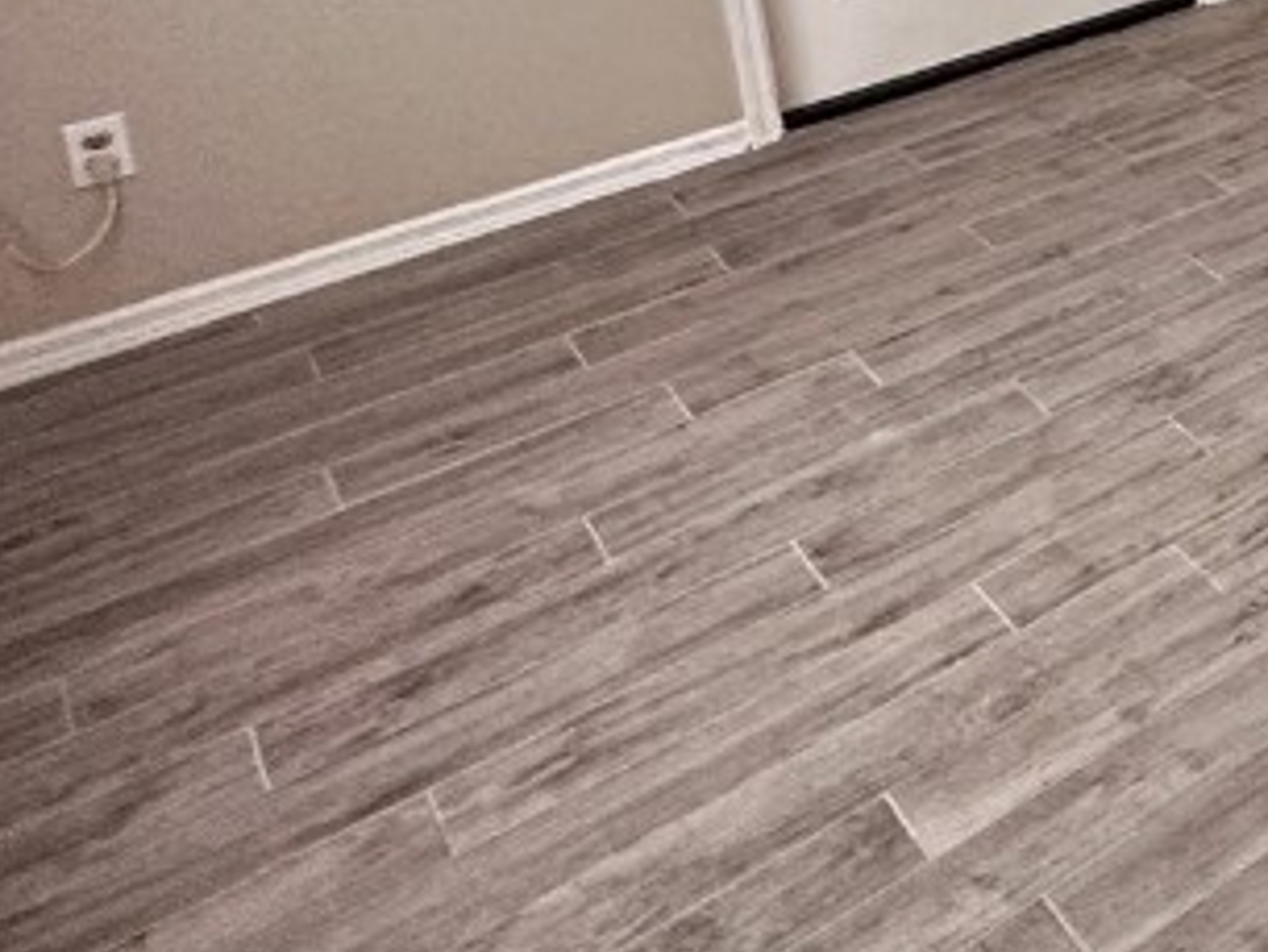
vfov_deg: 25.6
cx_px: 2087
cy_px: -349
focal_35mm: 47
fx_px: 1722
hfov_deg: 25.0
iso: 250
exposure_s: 1/120
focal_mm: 2.22
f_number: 2.2
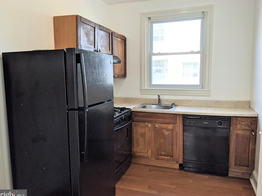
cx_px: 130
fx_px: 212
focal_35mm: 28
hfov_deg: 63.4
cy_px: 99
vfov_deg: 49.7
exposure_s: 1/174
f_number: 1.73
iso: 49
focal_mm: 4.38
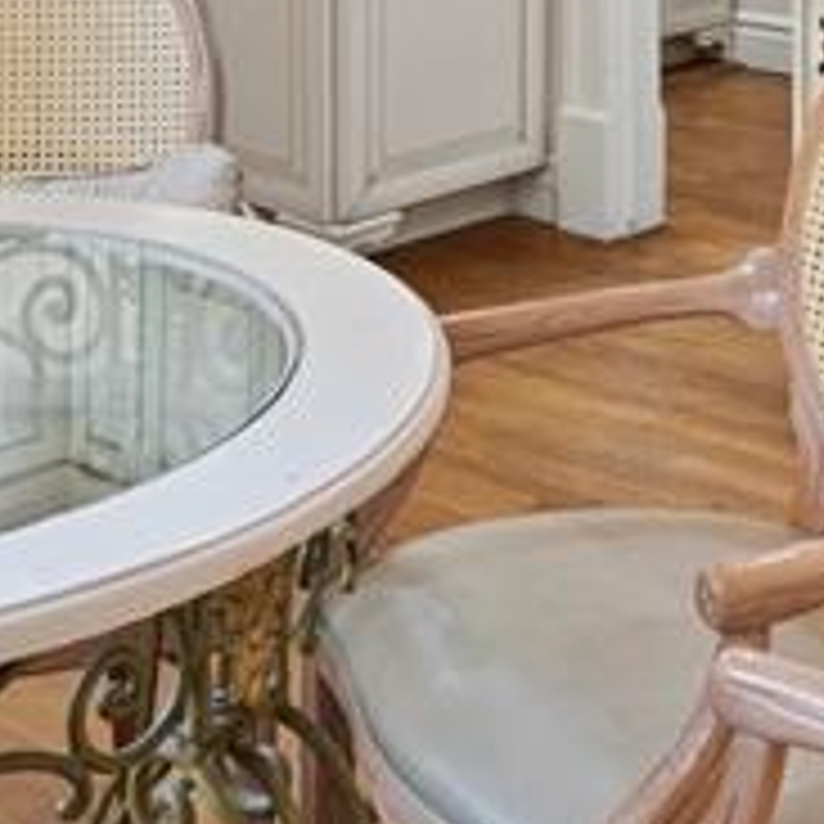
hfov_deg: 21.3
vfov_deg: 19.2
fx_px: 2181
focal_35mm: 81
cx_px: 567
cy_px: -351
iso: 400
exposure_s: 1/4
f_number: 8
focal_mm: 17
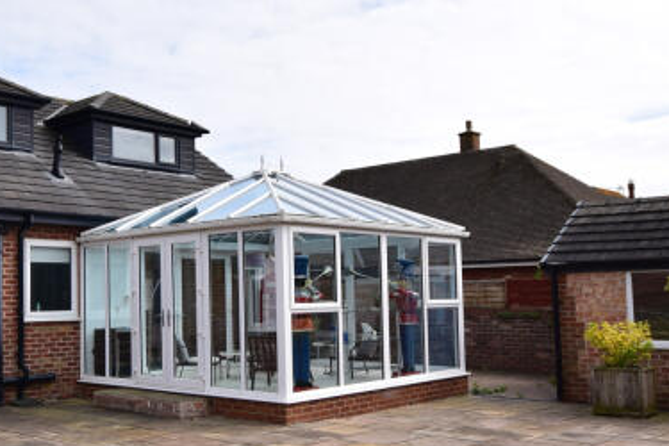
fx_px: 762
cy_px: 251
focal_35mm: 41
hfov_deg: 45.9
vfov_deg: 32.6
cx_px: 177
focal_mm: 10
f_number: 10
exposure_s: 1/800
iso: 320
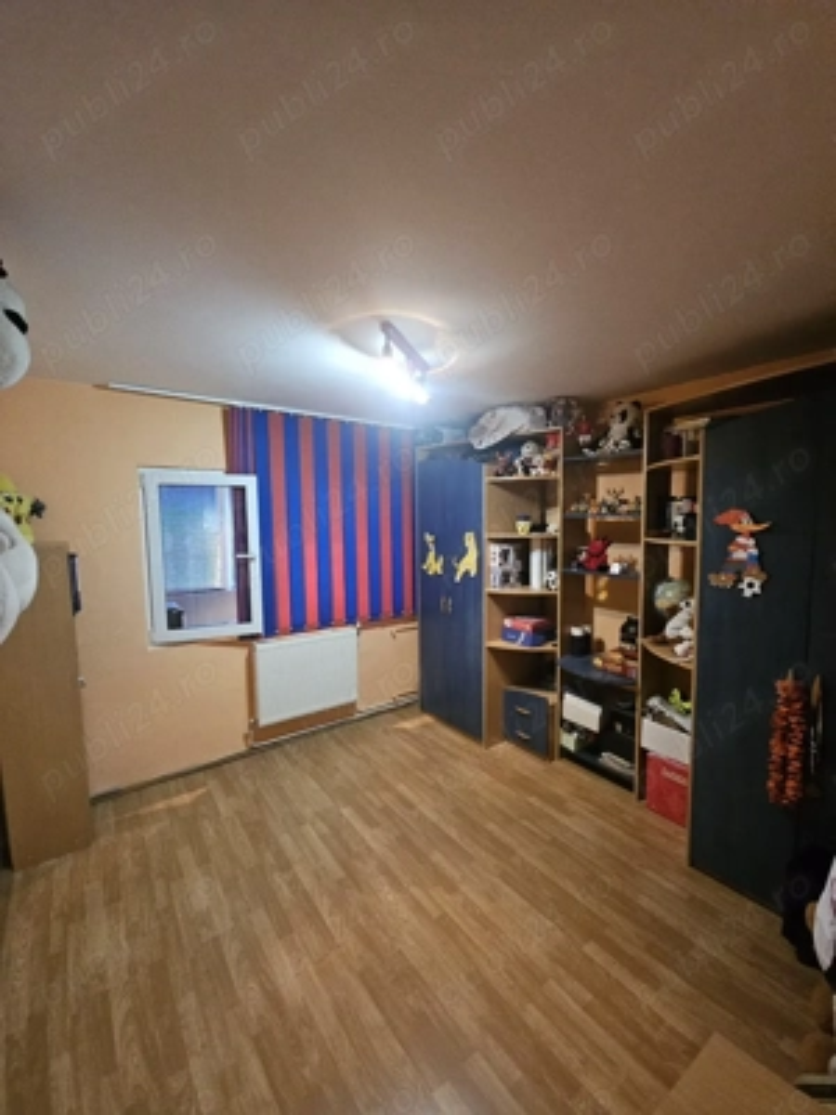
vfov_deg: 106.2
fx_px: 419
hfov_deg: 89.9
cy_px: 558
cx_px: 418
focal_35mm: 13
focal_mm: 2.2
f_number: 2.2
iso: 800
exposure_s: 1/25.1
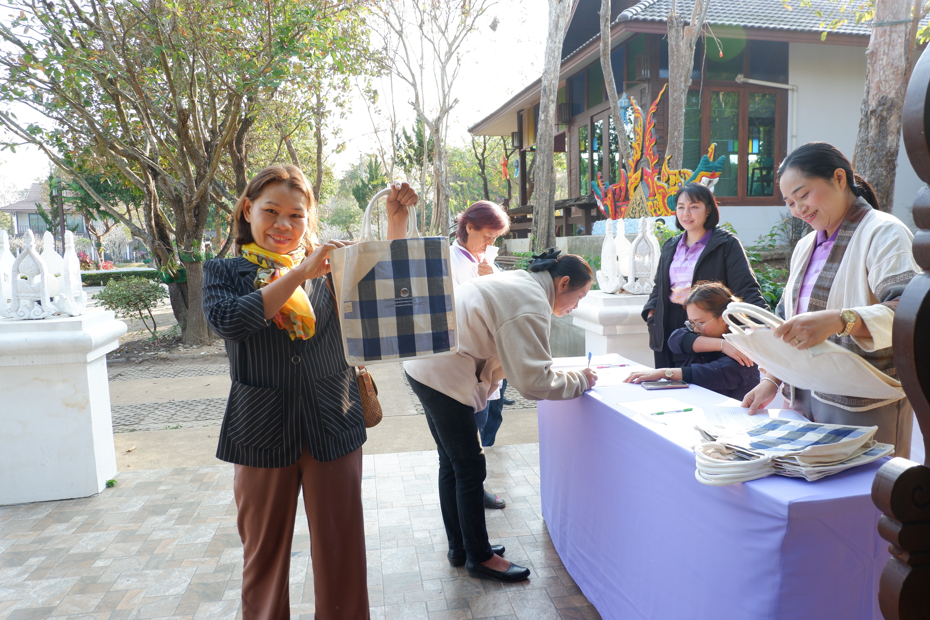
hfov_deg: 73.7
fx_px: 620
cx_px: 465
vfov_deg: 53.1
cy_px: 310
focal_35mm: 24
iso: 200
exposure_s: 1/125
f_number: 4.5
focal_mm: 16
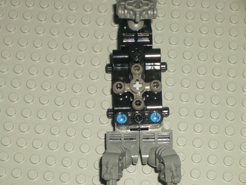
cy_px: 92
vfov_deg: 14.1
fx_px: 746
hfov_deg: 18.7
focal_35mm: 105
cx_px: 123
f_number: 4.8
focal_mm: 17.4
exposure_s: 1/60
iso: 100
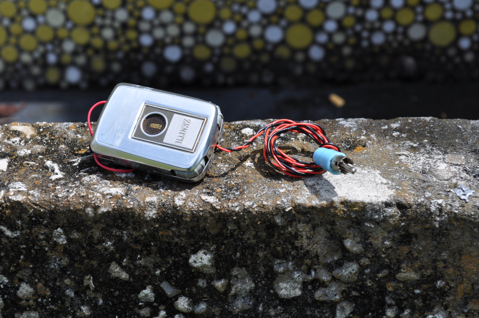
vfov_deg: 16.5
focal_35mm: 82
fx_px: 1096
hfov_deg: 24.6
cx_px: 240
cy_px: 159
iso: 200
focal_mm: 55
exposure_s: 1/320
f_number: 9
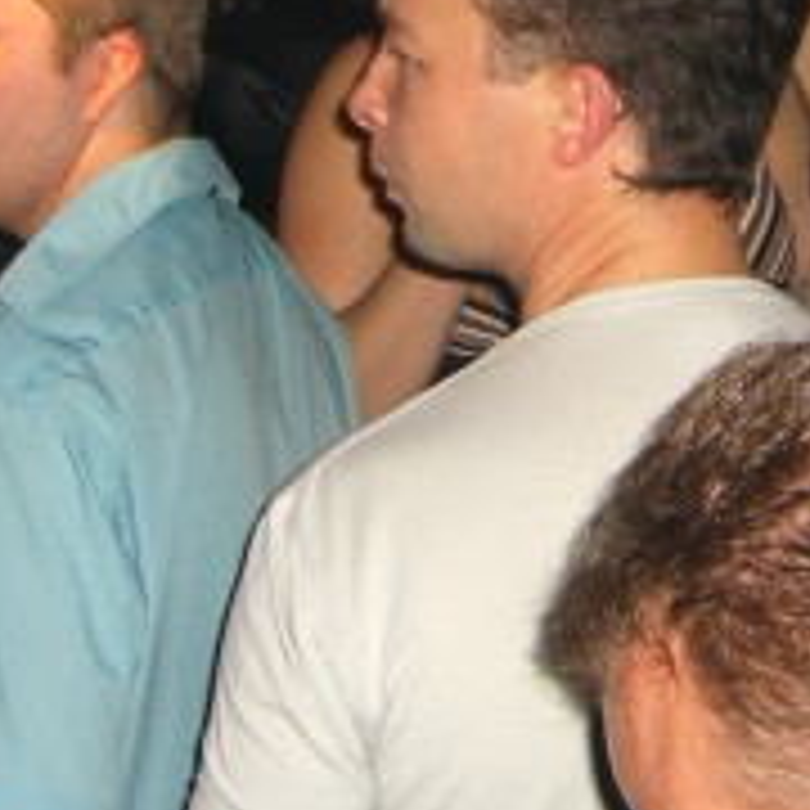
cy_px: -86
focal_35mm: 112
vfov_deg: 15.2
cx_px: 657
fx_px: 2965
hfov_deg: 15.4
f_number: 2.8
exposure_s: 1/60
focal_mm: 7.9
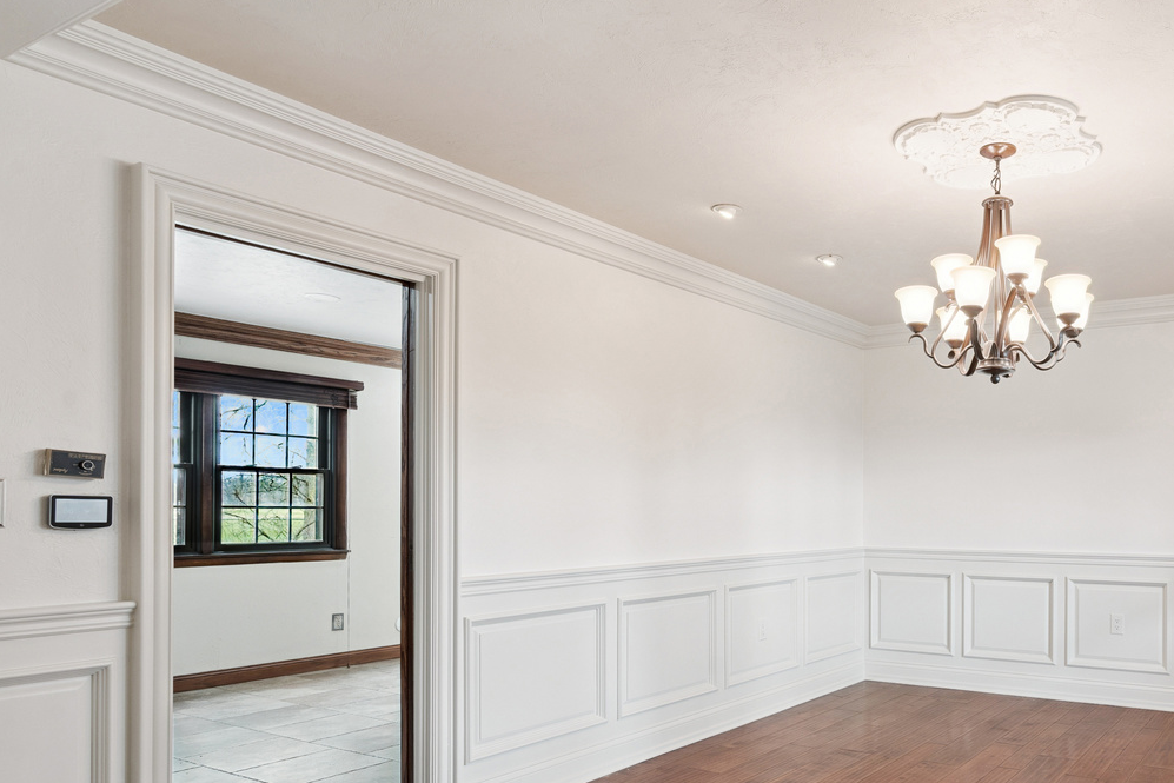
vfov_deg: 48.9
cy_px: 506
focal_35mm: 26
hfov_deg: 65.1
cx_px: 883
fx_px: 848
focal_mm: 16
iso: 400
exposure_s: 1/13
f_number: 9
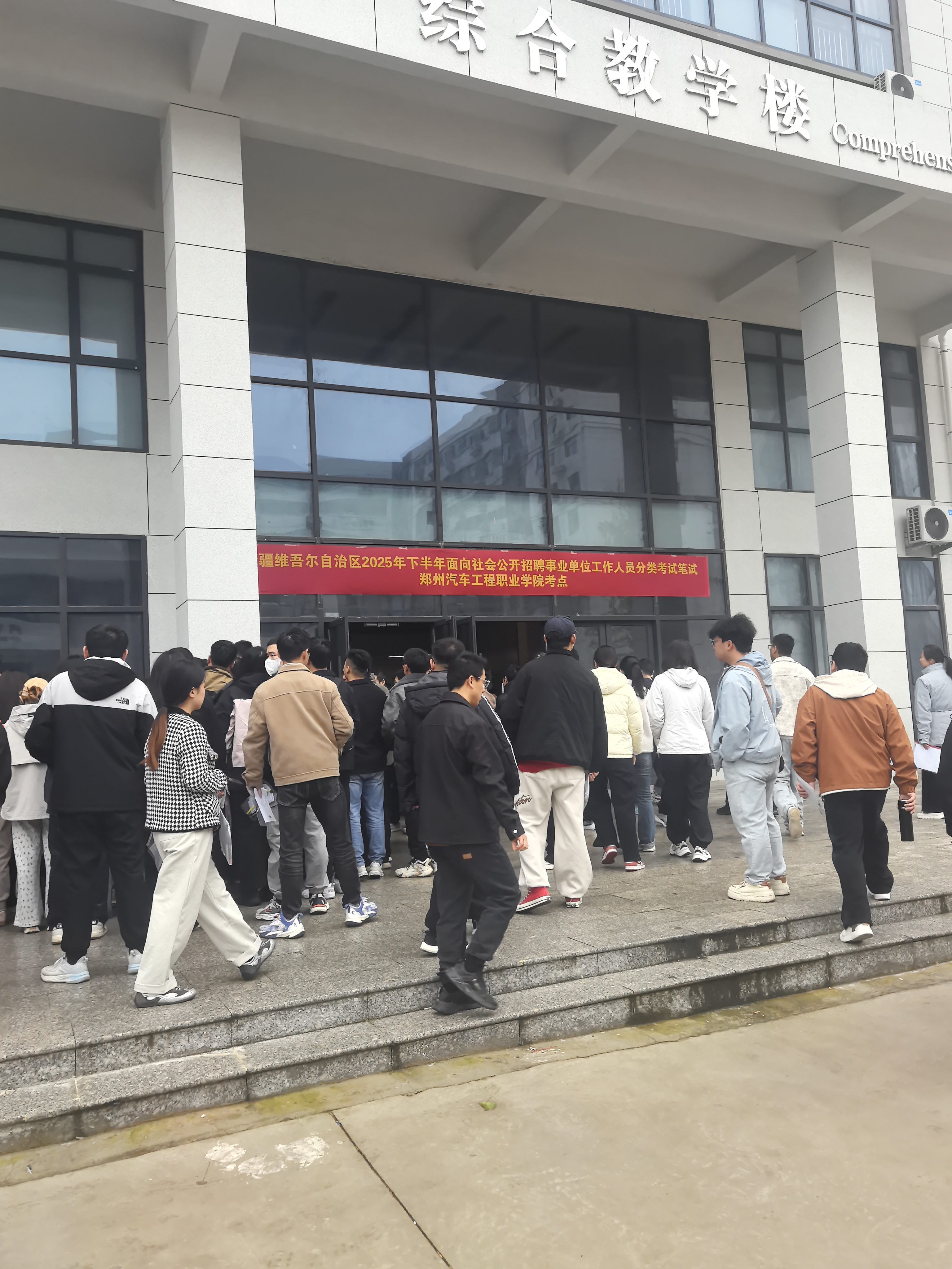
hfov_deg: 51.4
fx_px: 990
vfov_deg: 65.3
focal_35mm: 27
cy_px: 634
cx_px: 476
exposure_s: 1/231
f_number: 1.8
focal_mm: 5.35
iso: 50
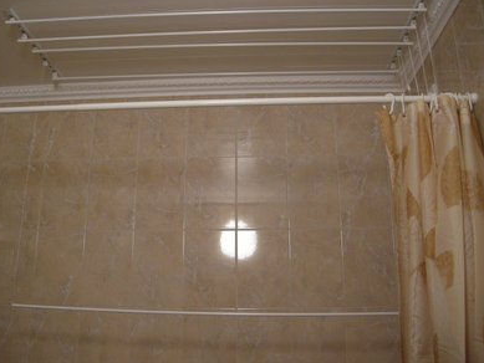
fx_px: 504
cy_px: 183
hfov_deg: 51.3
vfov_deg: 39.7
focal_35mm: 36
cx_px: 238
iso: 400
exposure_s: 1/40.5
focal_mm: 7.5
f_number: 2.7
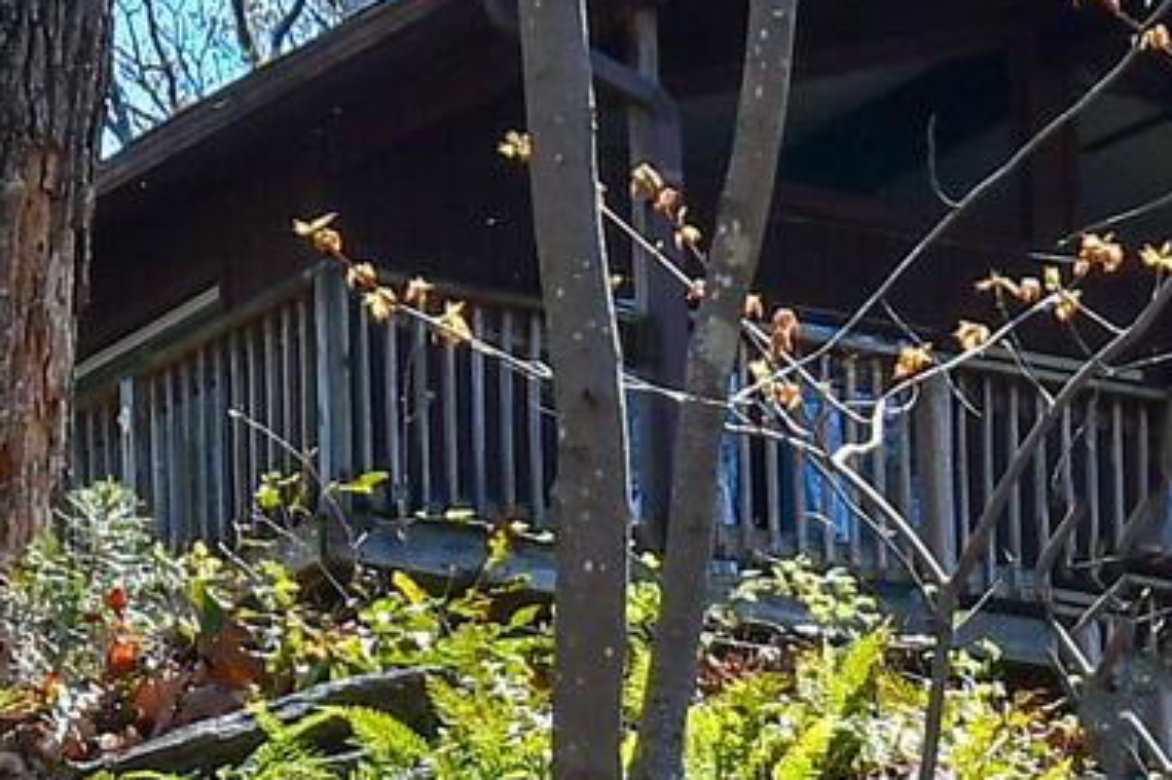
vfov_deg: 7.0
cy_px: 1099
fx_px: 6313
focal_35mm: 194
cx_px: 885
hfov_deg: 10.6
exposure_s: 1/250
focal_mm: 24
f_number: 7.1
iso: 200
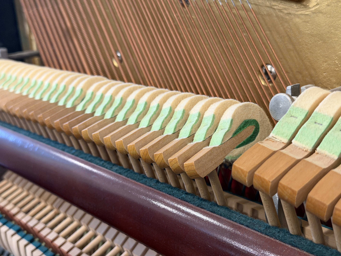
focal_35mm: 48
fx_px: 473
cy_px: 128
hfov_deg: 39.7
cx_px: 170
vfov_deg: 30.3
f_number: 1.78
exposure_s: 1/40
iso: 250
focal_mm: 6.76
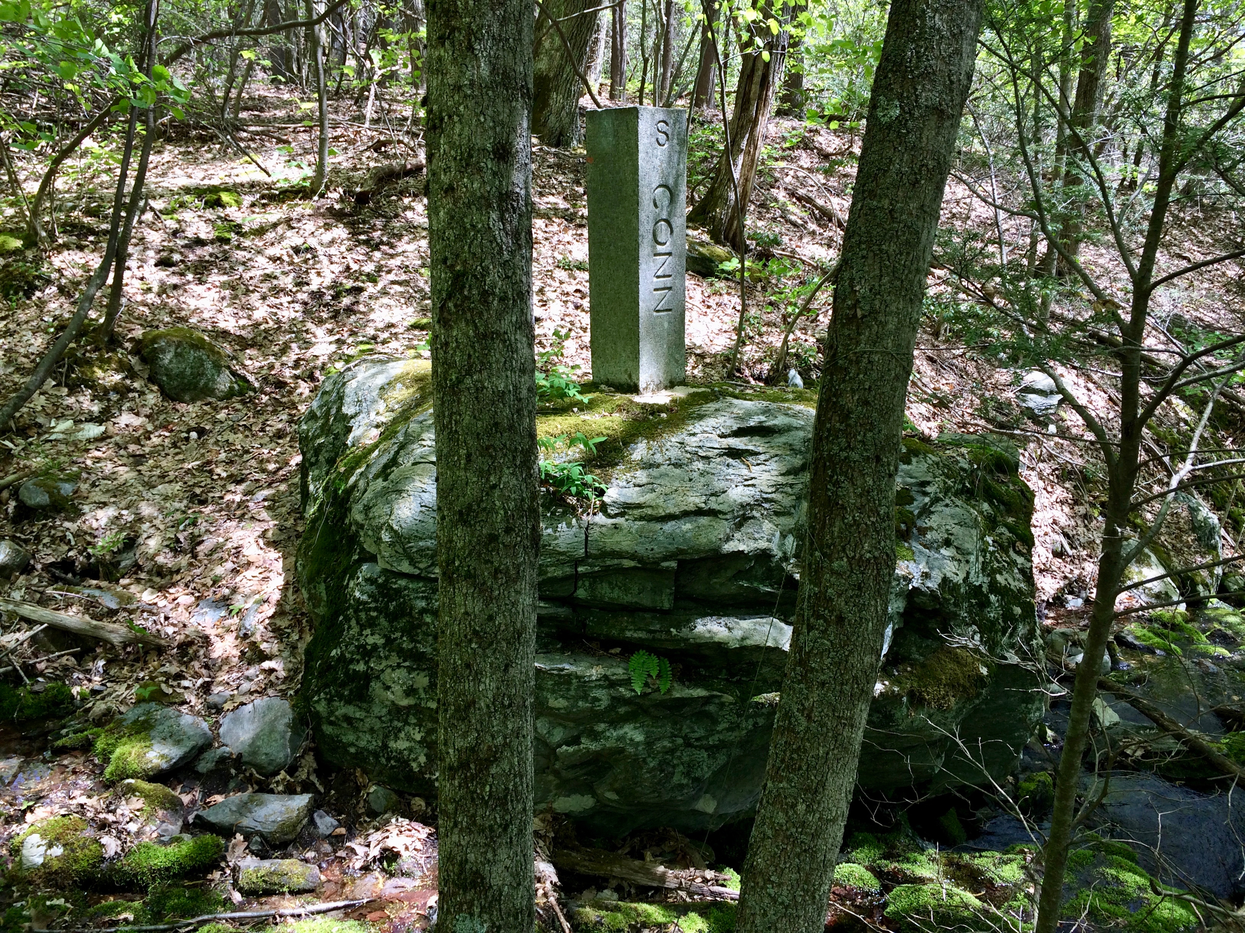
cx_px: 622
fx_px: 1079
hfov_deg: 60.0
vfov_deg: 46.8
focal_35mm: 30
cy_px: 466
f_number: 2.2
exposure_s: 1/167
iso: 32
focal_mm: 4.12
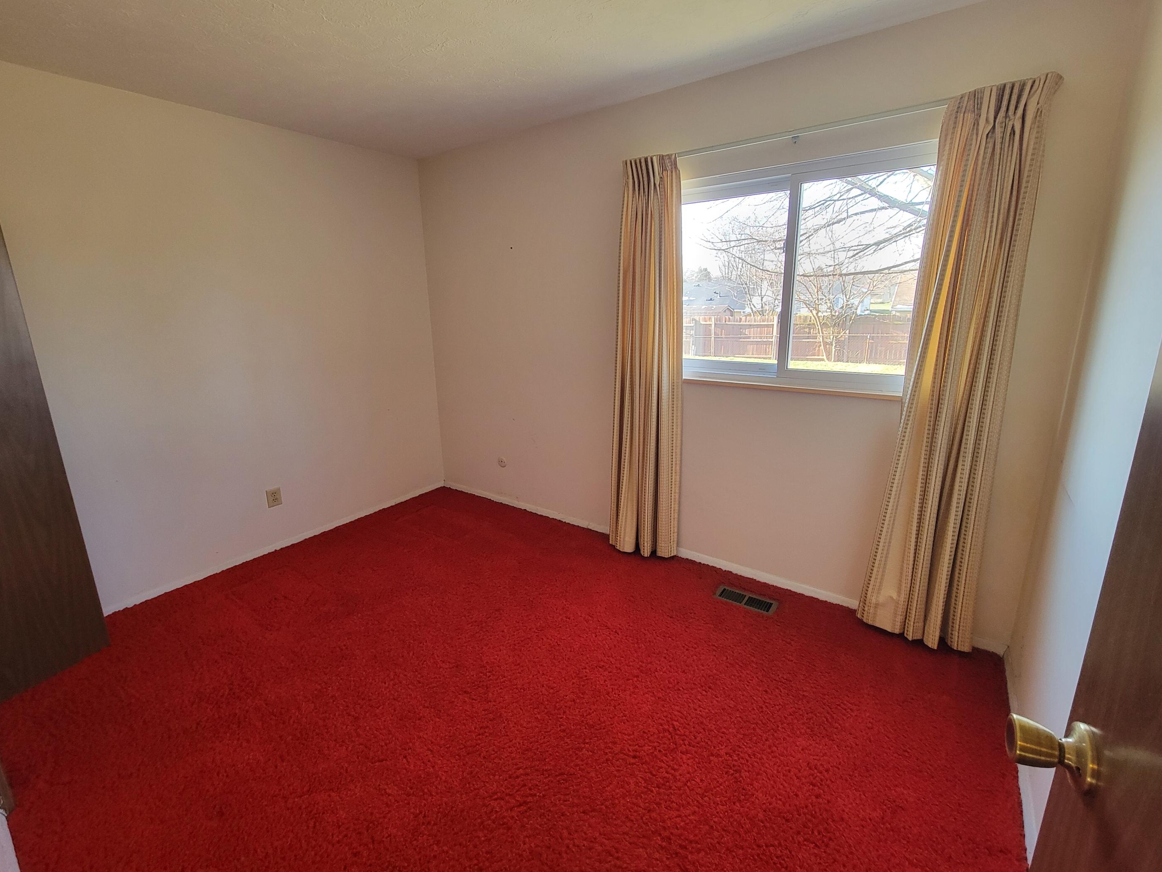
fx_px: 470
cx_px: 571
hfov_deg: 102.1
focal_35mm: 14
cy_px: 417
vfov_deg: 85.6
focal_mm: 2.2
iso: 250
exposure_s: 1/60
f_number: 2.2
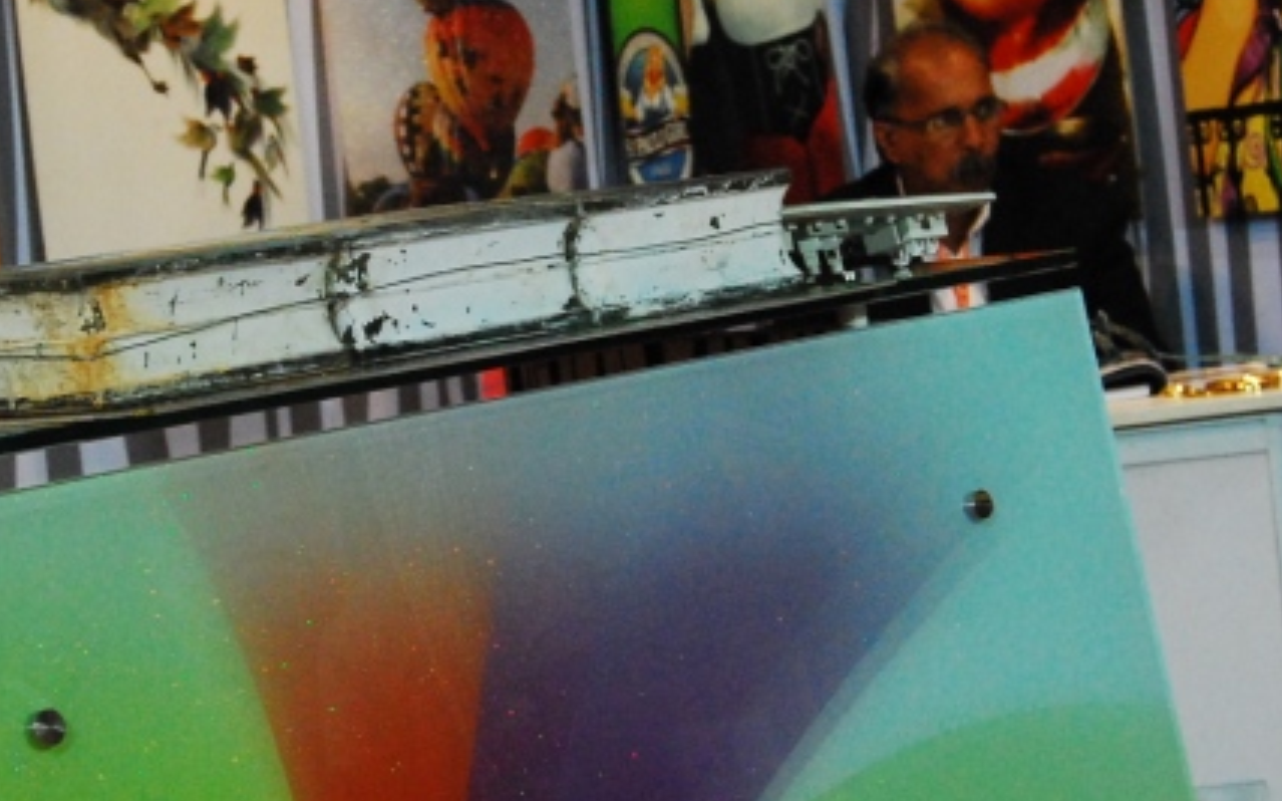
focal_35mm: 125
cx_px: 379
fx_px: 4366
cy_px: 315
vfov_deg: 10.5
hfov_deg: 16.6
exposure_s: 1/100
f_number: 5
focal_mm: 34
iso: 1600
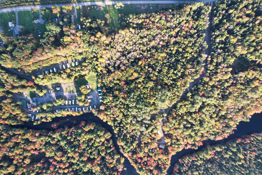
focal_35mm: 22
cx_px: 131
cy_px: 88
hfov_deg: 78.6
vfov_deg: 57.2
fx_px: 160
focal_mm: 8.38
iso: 100
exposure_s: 1/160
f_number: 2.8
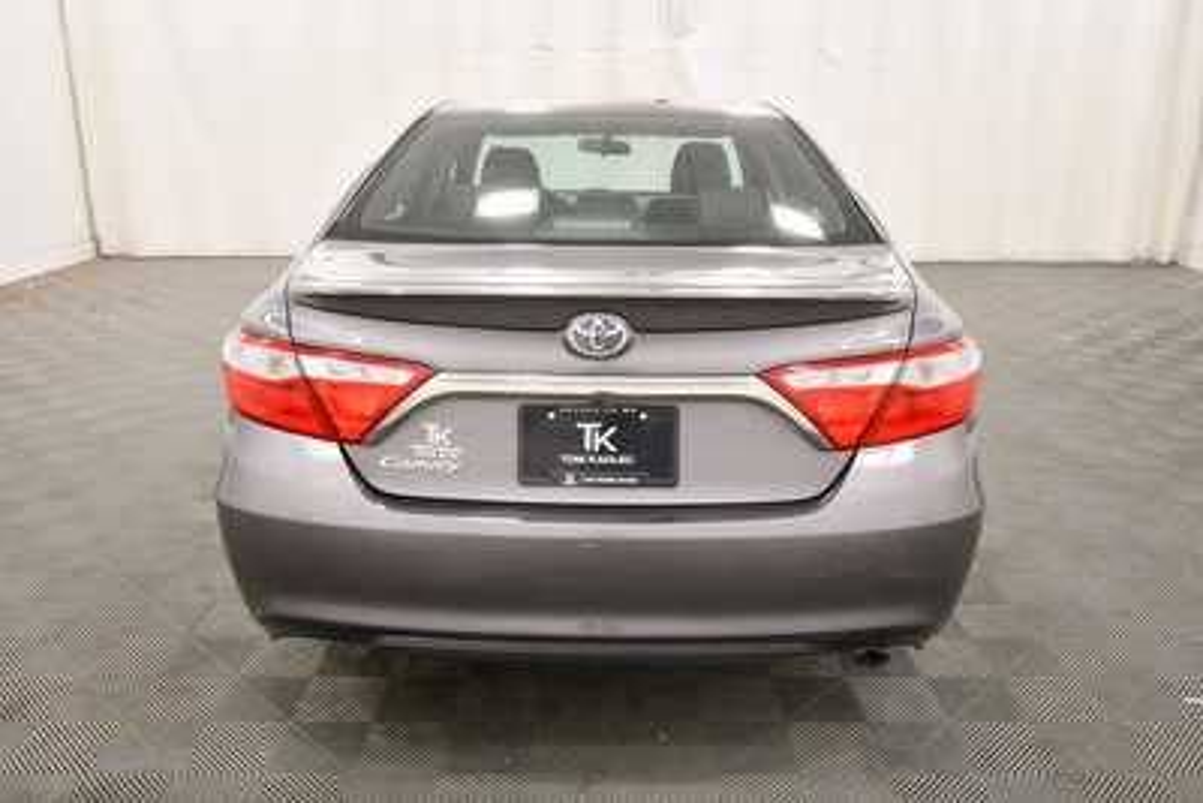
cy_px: 402
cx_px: 602
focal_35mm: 30
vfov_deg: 43.6
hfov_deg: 61.9
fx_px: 1003
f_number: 5.6
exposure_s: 1/125
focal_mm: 20
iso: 1250
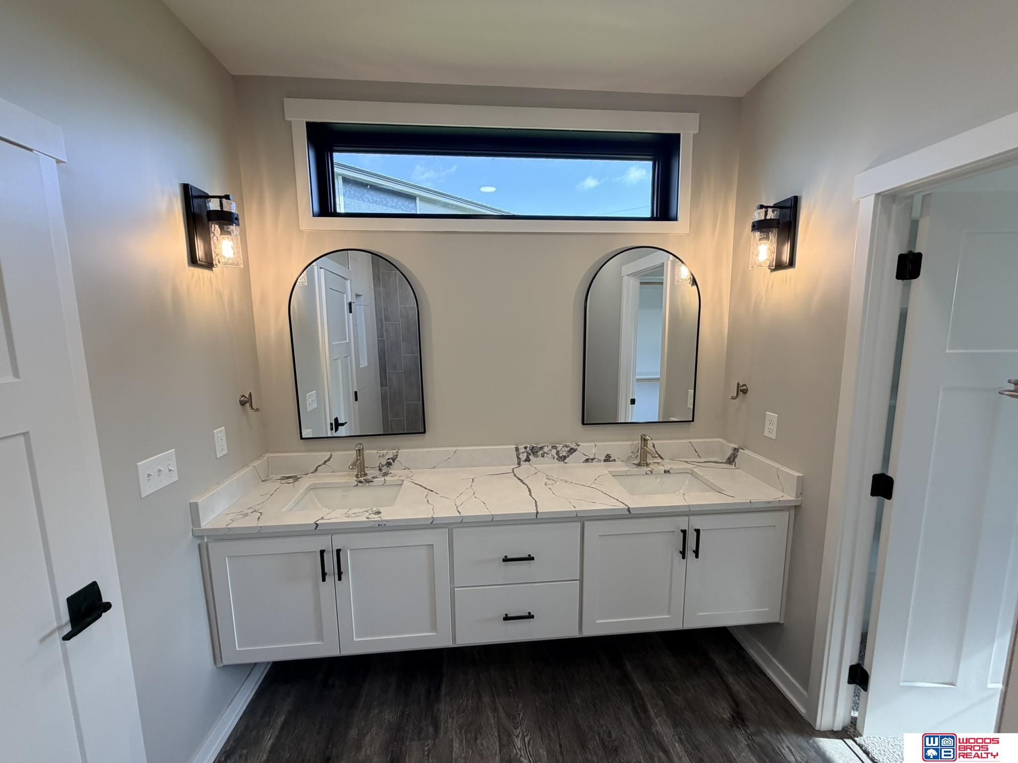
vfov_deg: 85.7
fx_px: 412
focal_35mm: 14
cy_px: 382
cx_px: 509
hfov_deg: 102.1
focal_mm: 2.22
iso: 80
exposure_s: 1/120
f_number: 2.2
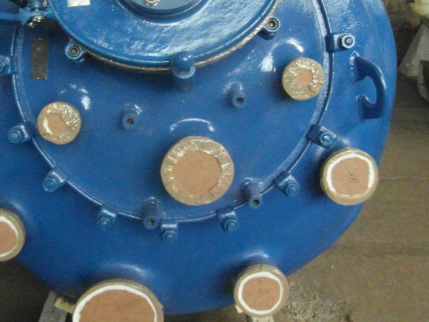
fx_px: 558
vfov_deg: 32.0
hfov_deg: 42.0
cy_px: 110
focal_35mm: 45
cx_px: 184
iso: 800
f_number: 3.2
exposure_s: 1/30
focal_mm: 4
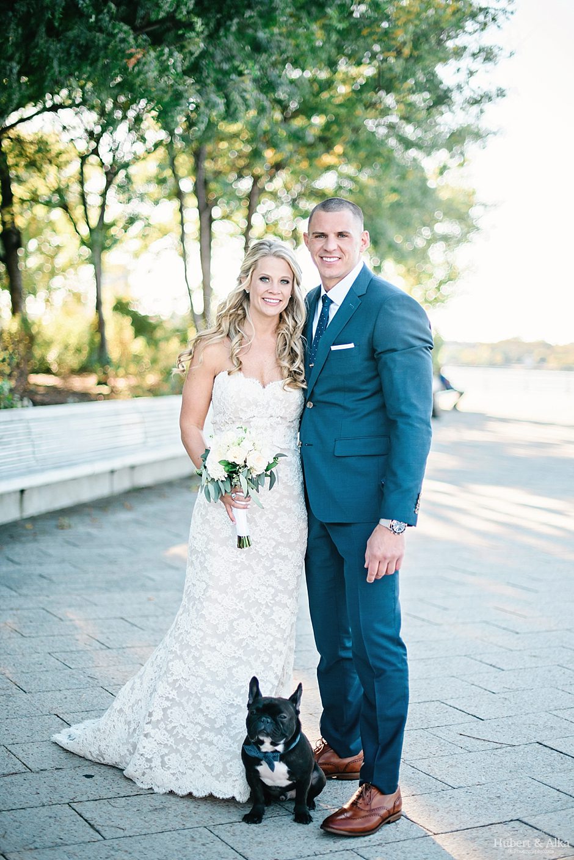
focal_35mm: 50
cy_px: 430
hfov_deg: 27.0
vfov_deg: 39.6
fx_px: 1195
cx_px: 287
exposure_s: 1/3200
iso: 400
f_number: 1.4
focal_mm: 50
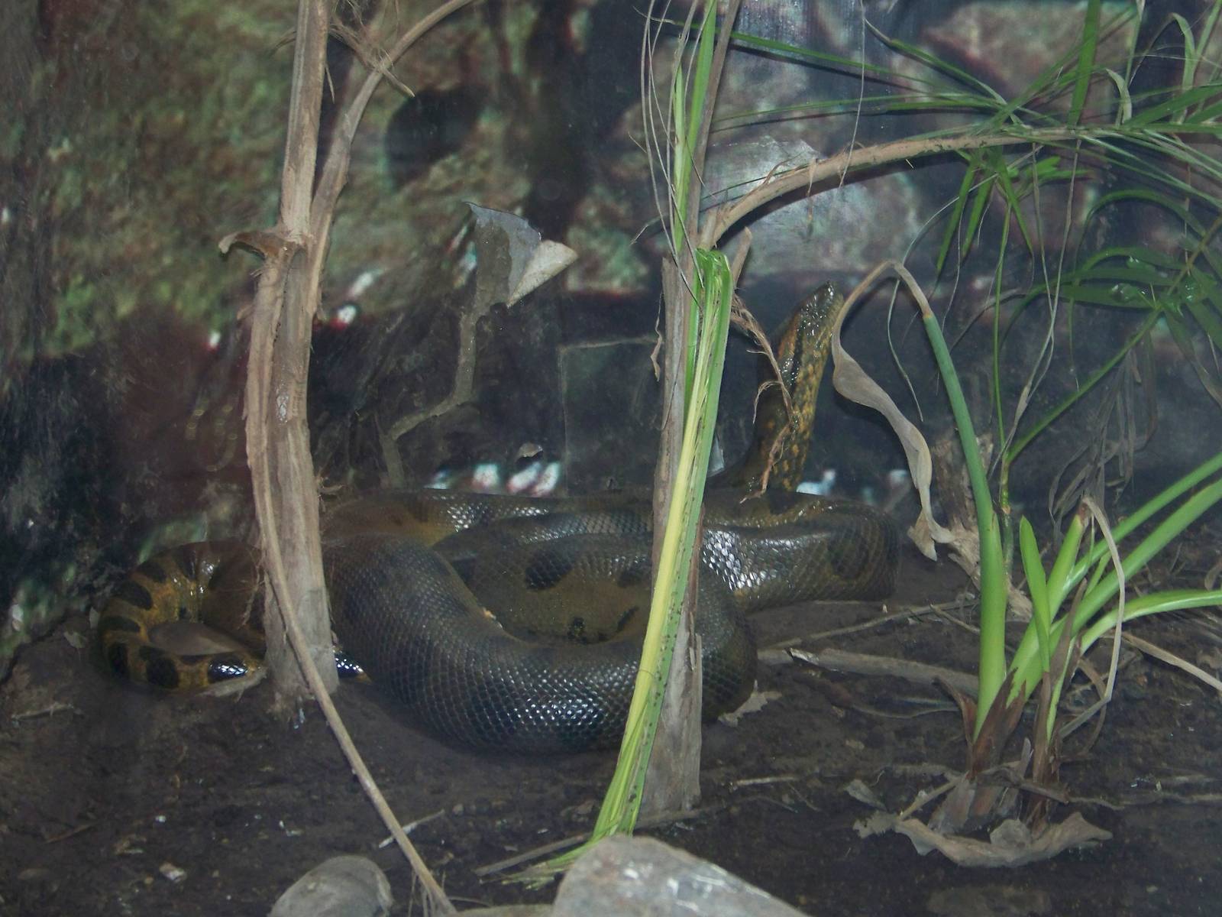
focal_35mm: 96
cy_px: 458
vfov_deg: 15.4
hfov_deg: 20.4
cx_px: 611
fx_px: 3389
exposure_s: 1/30
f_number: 3.2
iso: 200
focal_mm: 16.2
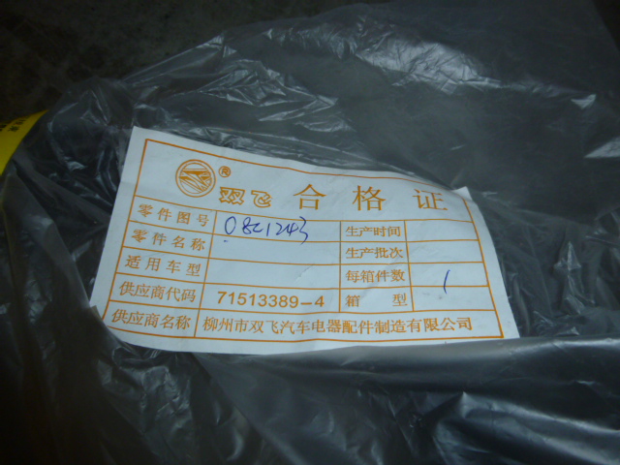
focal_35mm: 25
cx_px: 310
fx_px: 448
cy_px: 232
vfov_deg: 54.9
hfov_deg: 69.4
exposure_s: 1/125
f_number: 3.1
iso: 125
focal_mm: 4.5
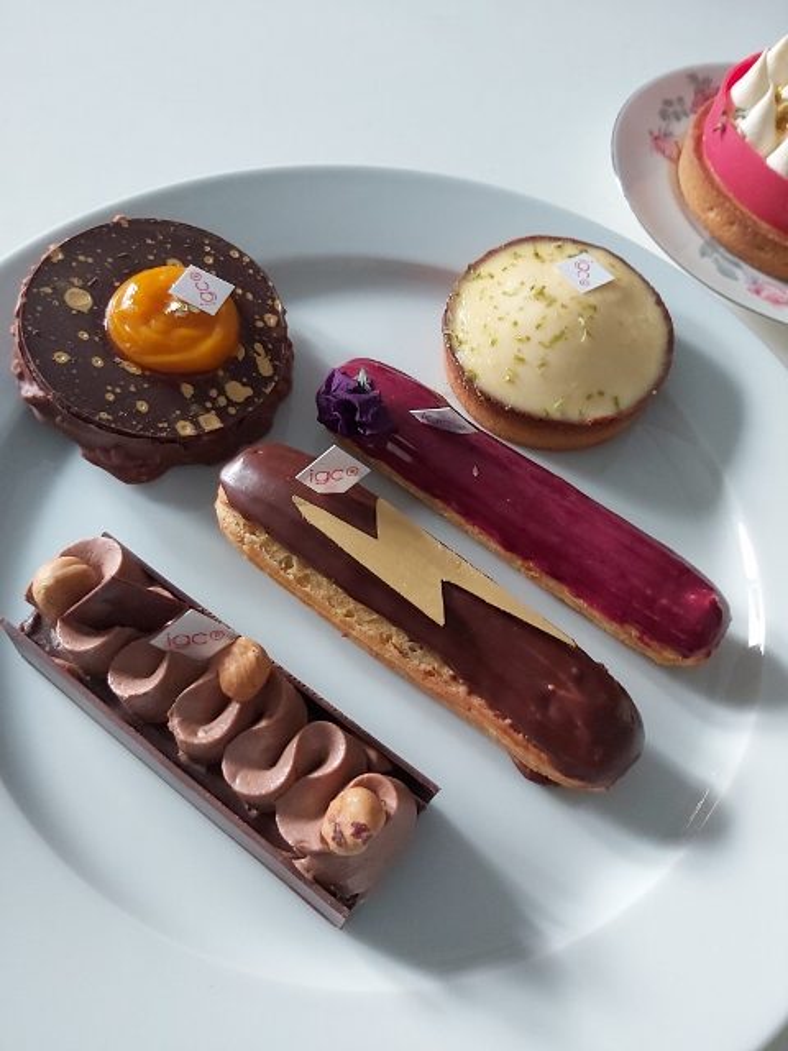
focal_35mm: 26
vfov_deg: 67.3
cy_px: 526
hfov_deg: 53.1
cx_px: 394
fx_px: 789
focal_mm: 3.92
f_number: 1.7
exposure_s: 1/25
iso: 400
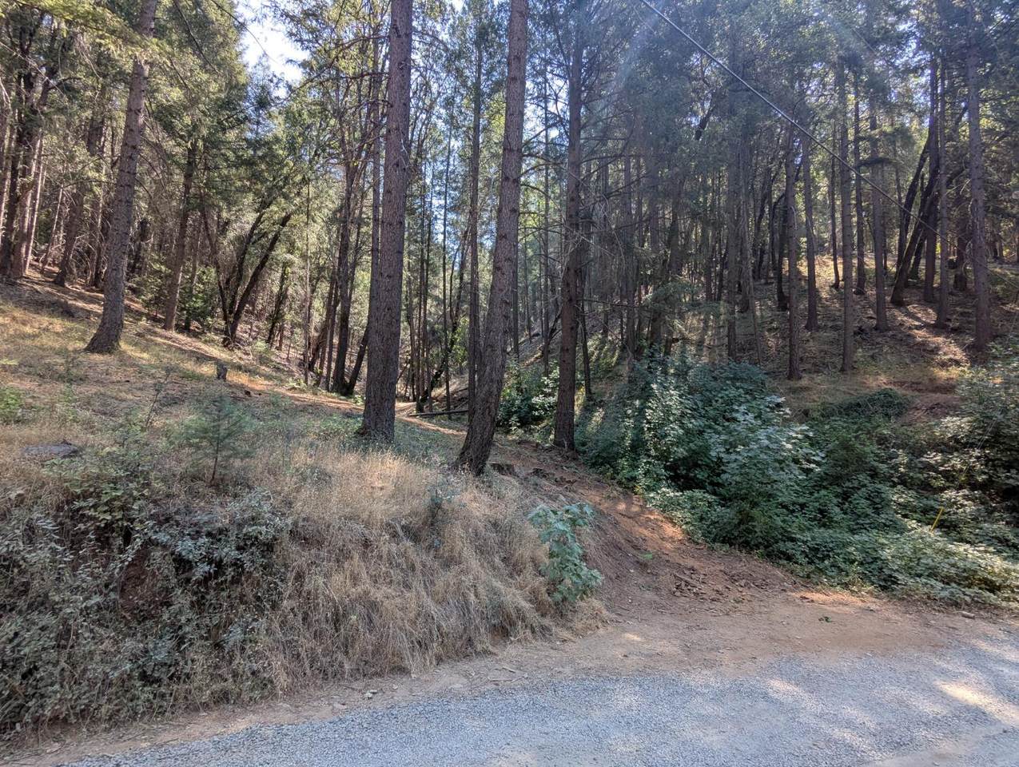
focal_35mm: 16
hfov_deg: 94.4
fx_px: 472
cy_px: 384
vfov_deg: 78.2
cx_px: 510
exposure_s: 1/217
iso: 42
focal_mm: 2.35
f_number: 2.2
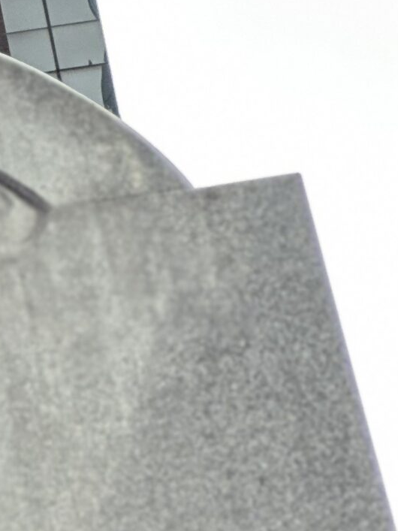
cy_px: 520
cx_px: -294
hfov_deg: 5.3
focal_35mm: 279
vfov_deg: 7.1
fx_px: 4278
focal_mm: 9
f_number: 2.8
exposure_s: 1/121
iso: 64
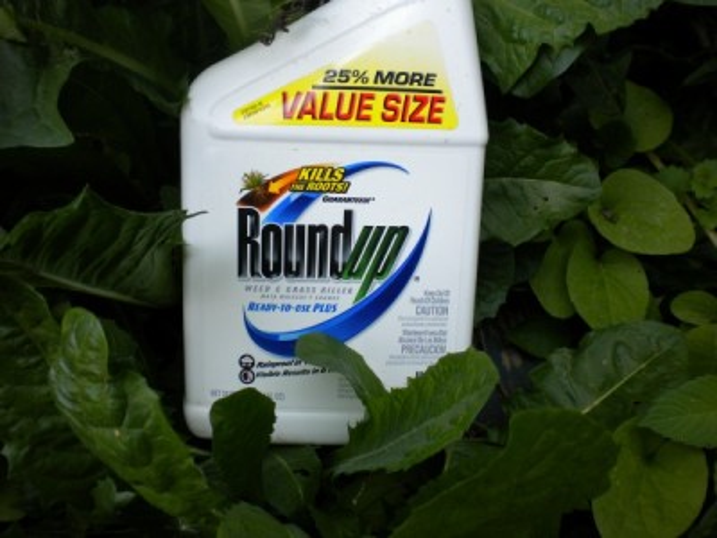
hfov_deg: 52.6
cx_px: 358
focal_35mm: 35
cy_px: 269
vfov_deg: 40.7
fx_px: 725
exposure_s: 1/203
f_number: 4.6
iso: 80
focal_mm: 6.3
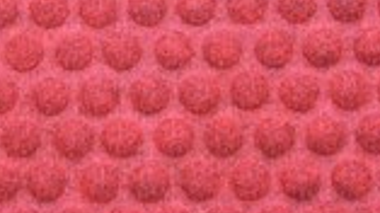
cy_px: -38
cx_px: 167
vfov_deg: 10.7
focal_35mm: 111
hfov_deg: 19.3
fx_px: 1117
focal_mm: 5.7
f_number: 2.8
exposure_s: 1/80
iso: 64
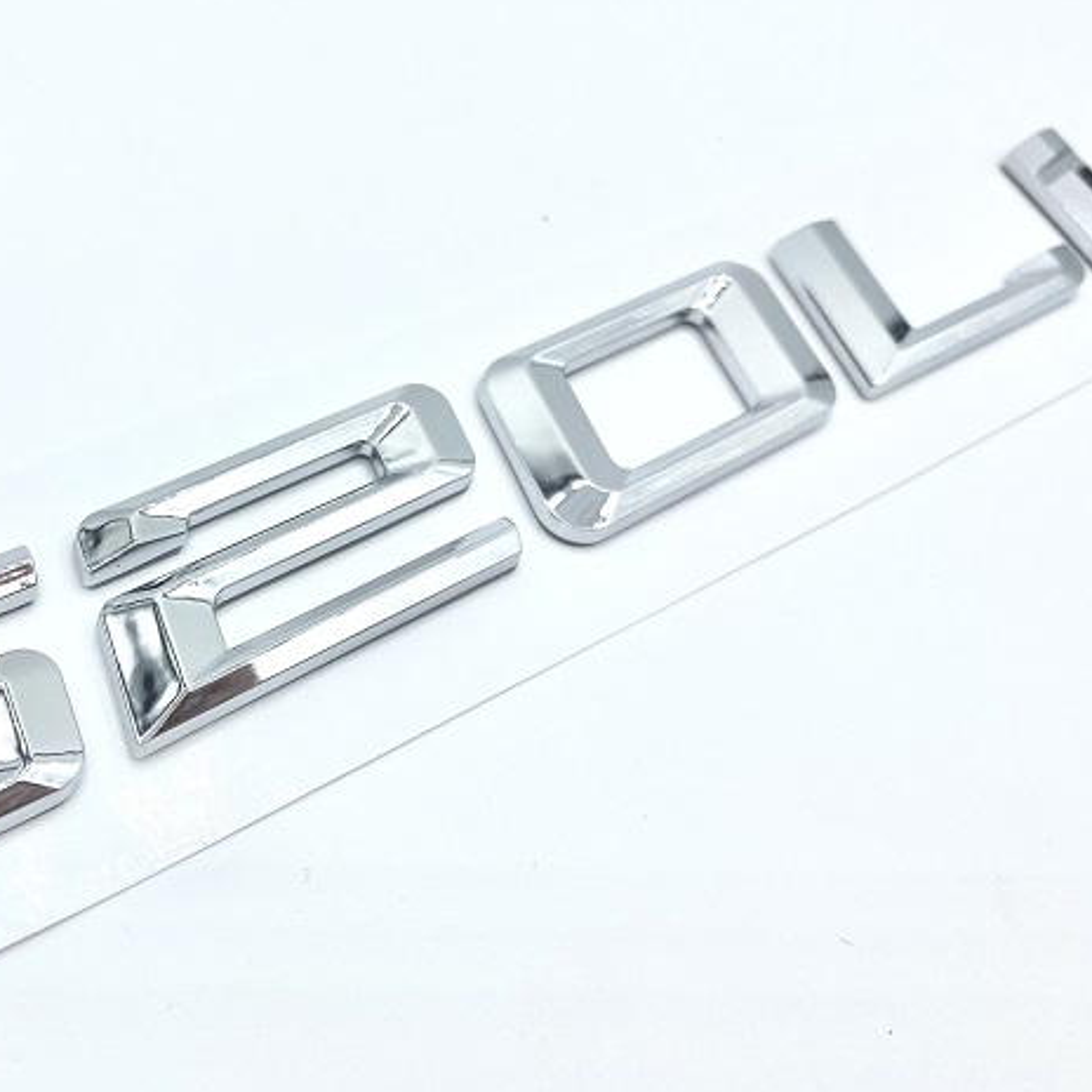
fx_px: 1428
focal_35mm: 40
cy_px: 510
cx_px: 317
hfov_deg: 41.0
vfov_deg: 41.8
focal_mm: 4.25
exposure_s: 1/1996
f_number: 1.8
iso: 32
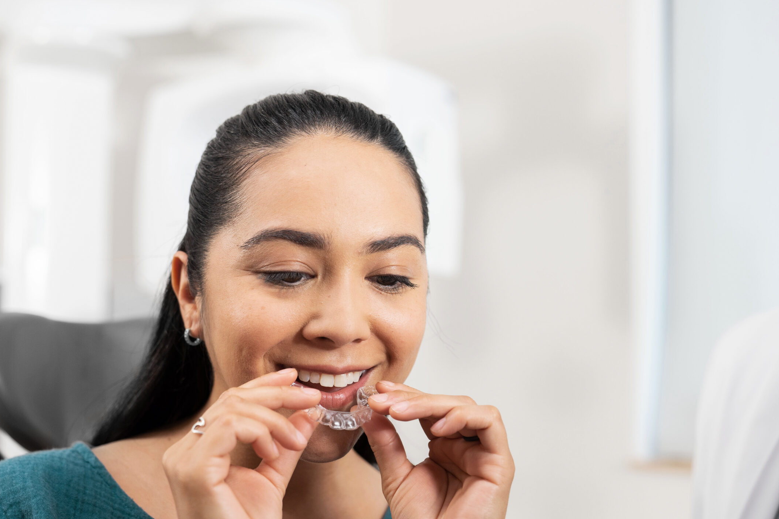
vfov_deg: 23.4
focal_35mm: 58
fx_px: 1255
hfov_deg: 34.5
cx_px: 396
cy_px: 292
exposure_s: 1/200
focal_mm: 48
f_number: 3.2
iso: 400
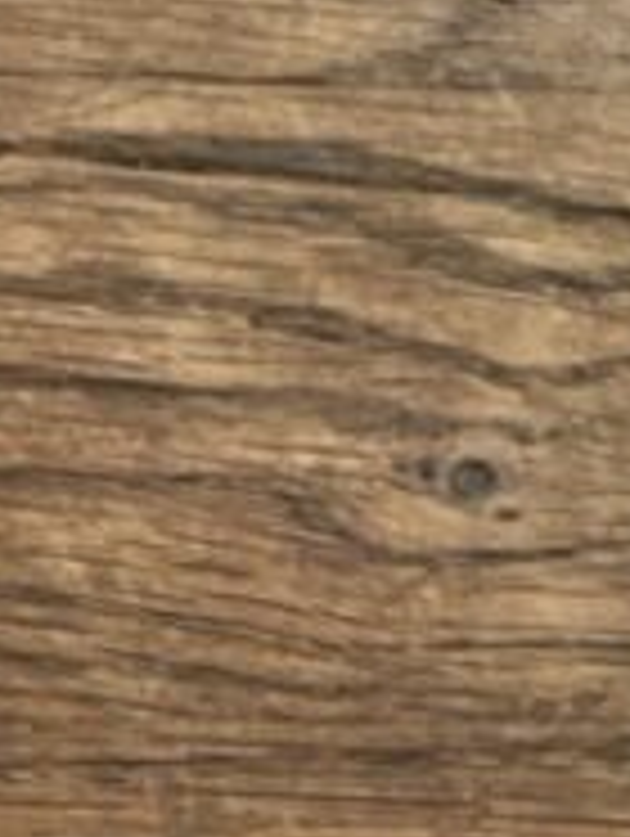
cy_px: 850
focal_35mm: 143
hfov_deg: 9.4
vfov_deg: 13.6
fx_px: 3462
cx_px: 1472
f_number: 1.6
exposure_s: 1/50
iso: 500
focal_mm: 5.1
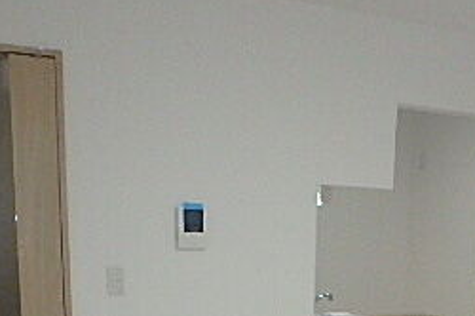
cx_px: 315
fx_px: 738
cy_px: 421
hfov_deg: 35.3
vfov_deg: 21.6
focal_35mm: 56
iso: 800
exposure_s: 1/250
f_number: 3.5
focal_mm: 3.7
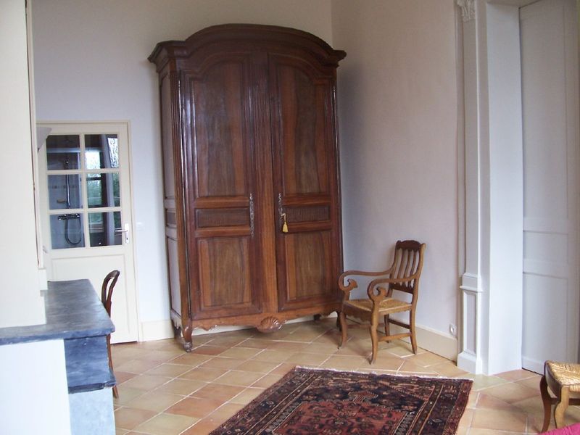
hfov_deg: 54.0
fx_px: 570
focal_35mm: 34
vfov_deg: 41.8
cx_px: 290
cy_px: 218
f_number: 2.7
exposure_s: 1/30
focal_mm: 5.6
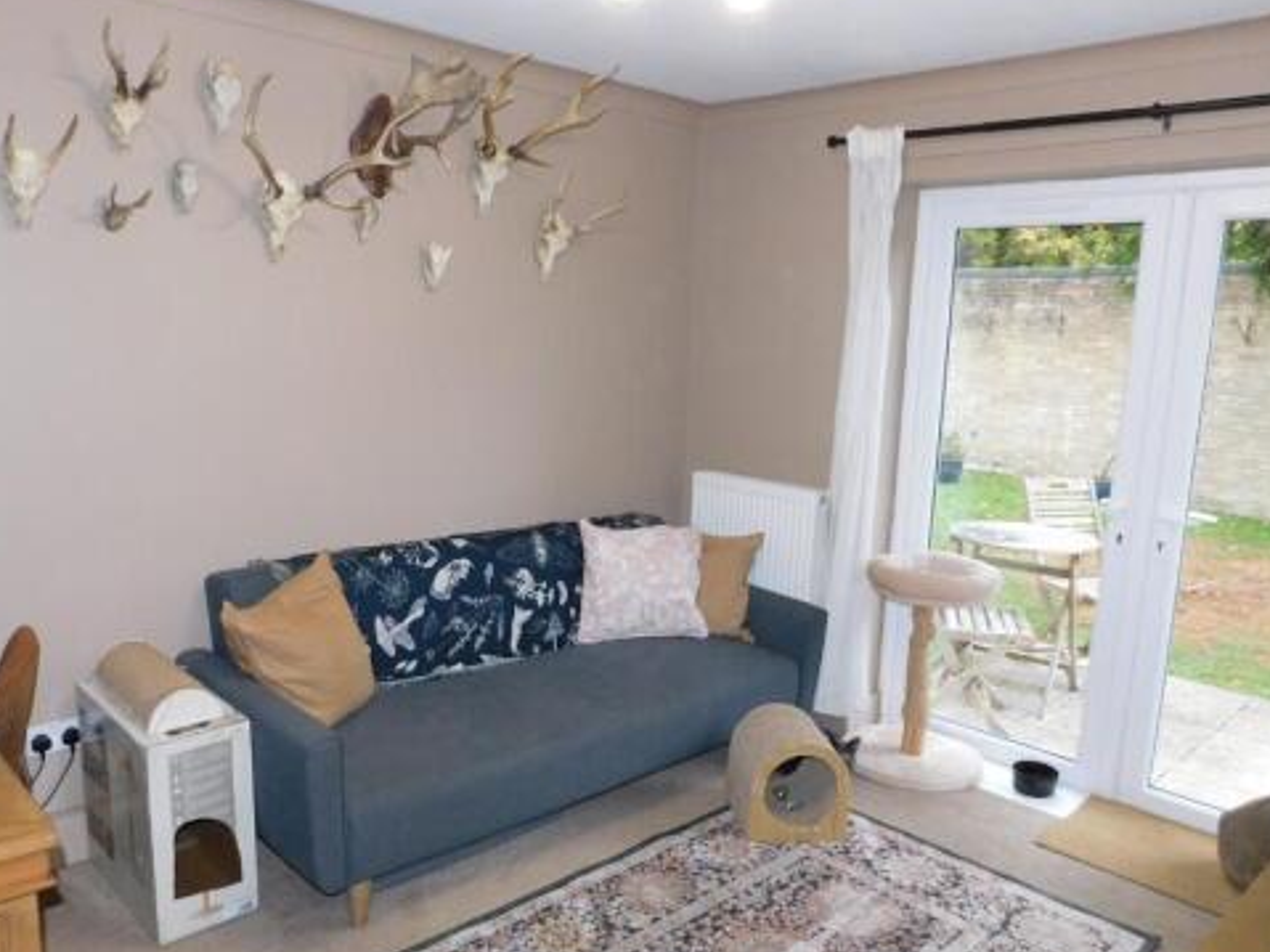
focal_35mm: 28
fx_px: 1027
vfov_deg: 49.7
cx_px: 590
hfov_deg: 63.4
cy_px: 503
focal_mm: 4
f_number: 3
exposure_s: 1/30
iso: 200
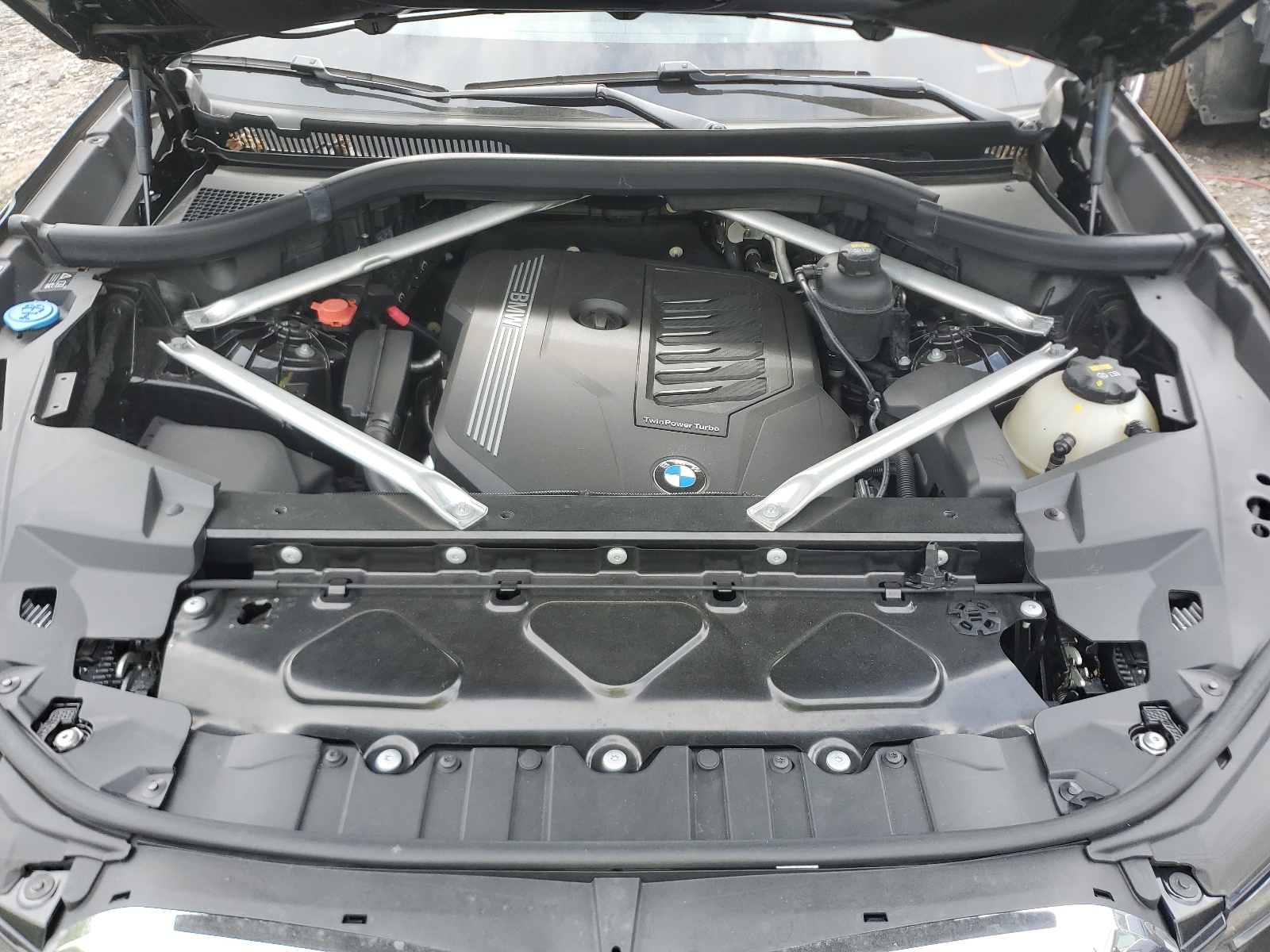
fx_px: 954
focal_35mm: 26
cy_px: 476
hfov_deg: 67.3
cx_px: 635
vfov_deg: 53.1
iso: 50
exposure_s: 1/400
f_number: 1.5
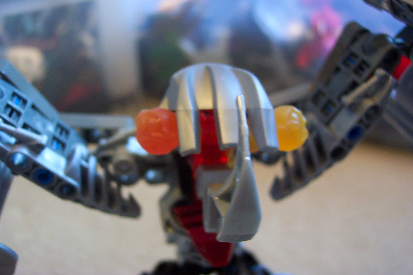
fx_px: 436
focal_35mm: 38
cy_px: 138
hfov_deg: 50.7
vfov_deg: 35.1
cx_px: 206
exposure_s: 1/10
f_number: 2.8
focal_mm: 8
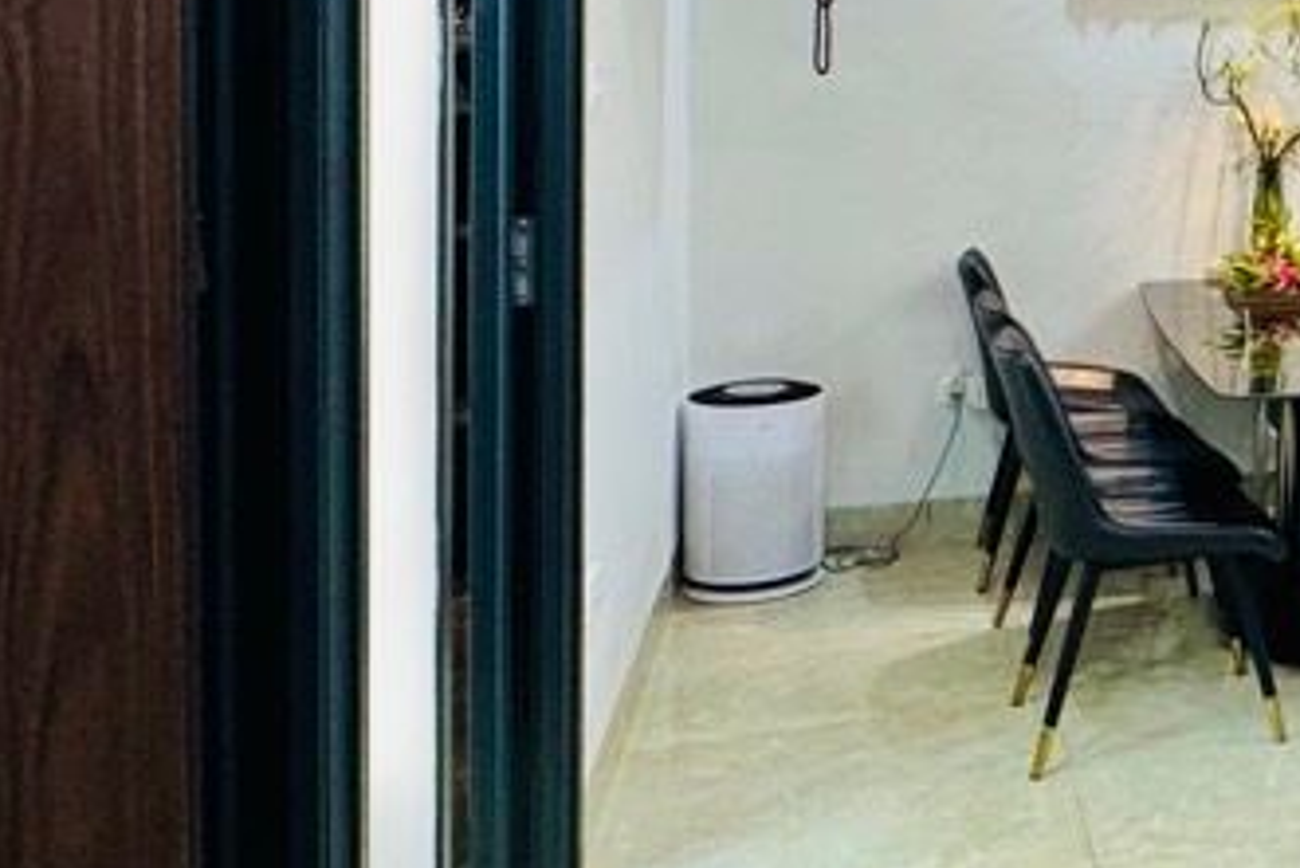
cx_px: 1657
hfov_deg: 33.2
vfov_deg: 29.0
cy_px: 126
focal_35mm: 45
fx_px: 1626
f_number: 2.2
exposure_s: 1/100
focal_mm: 2.22
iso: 200
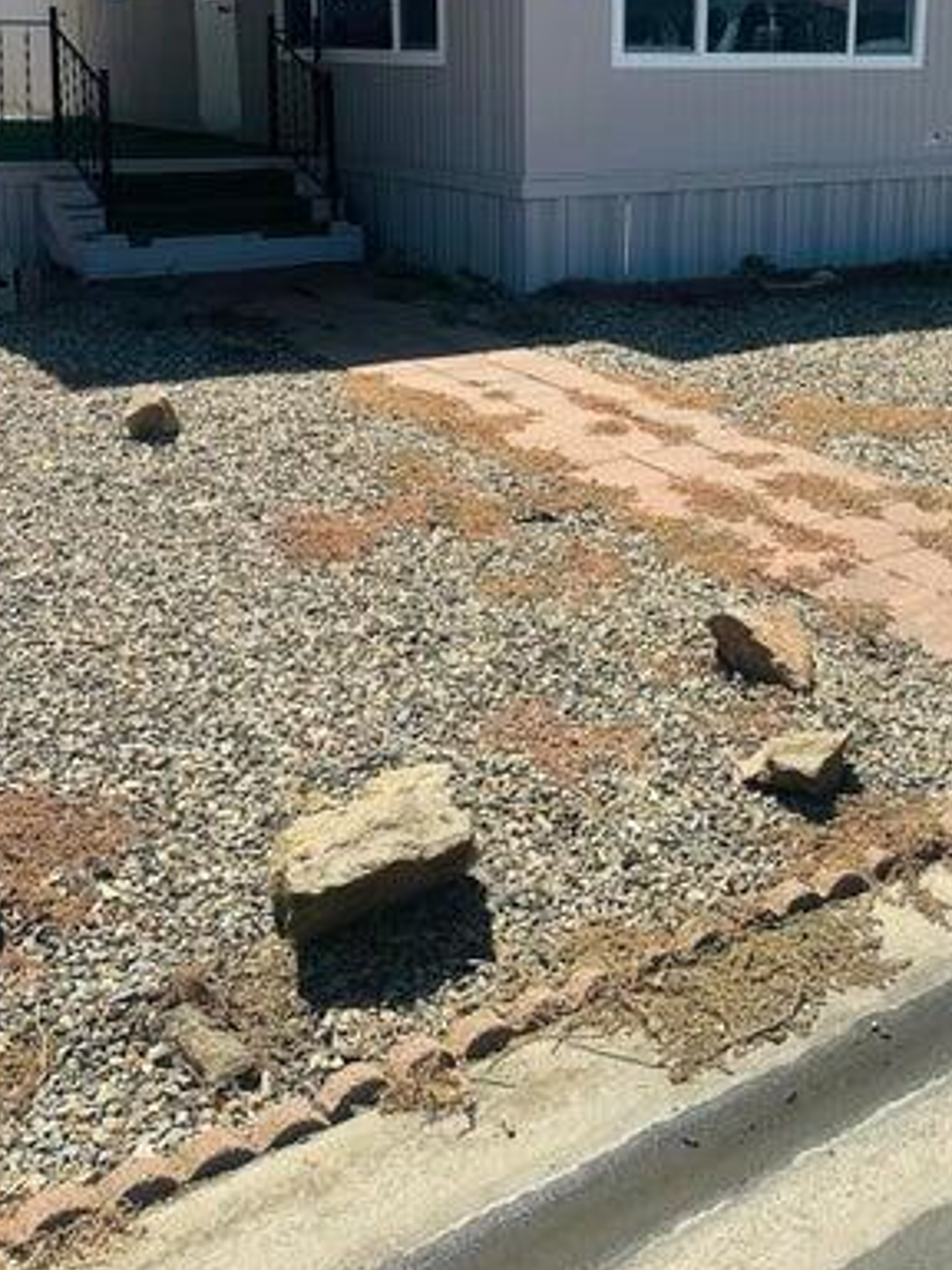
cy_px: 327
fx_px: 1467
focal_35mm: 40
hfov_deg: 35.6
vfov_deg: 45.3
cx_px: 638
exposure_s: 1/4545
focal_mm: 6.86
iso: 80
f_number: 1.78
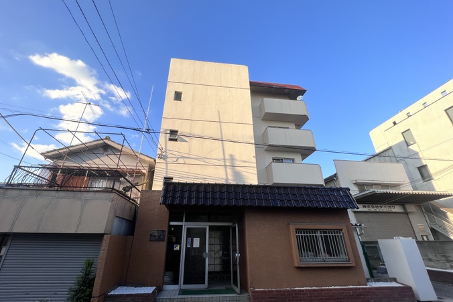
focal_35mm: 14
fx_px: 176
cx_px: 219
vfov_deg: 81.1
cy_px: 162
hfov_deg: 104.2
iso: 32
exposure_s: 1/570
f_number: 1.8
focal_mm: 1.57
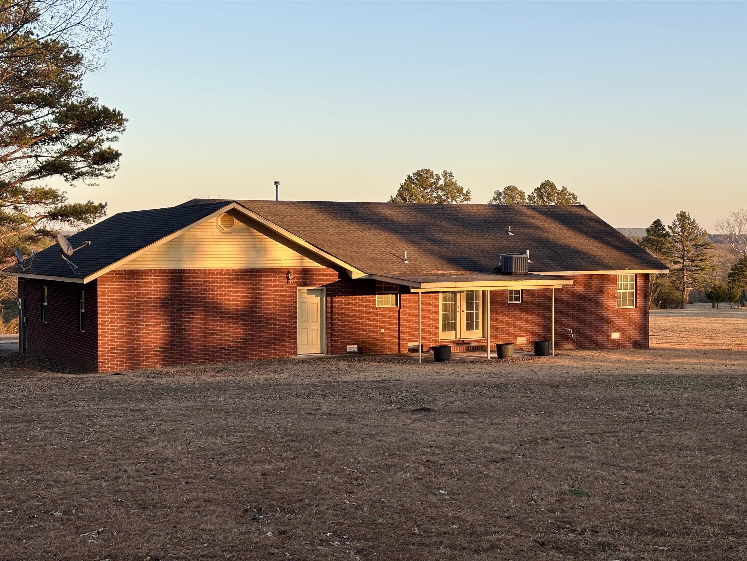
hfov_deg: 36.8
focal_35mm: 52
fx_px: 1122
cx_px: 374
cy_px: 280
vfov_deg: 28.0
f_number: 1.6
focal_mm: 5.96
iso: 32
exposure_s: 1/473
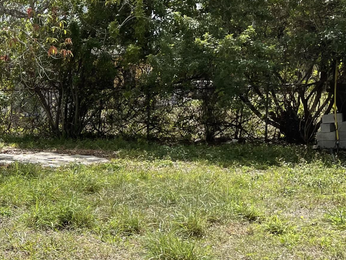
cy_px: 169
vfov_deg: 21.9
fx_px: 670
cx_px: -86
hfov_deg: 25.5
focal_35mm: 67
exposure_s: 1/2959
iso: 32
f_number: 1.6
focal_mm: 4.2
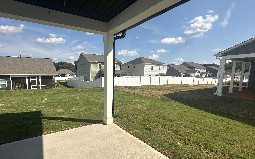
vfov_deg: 64.7
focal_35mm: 18
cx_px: 108
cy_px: 90
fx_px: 125
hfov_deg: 90.4
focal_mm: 2.22
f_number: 2.2
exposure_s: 1/2959
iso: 50
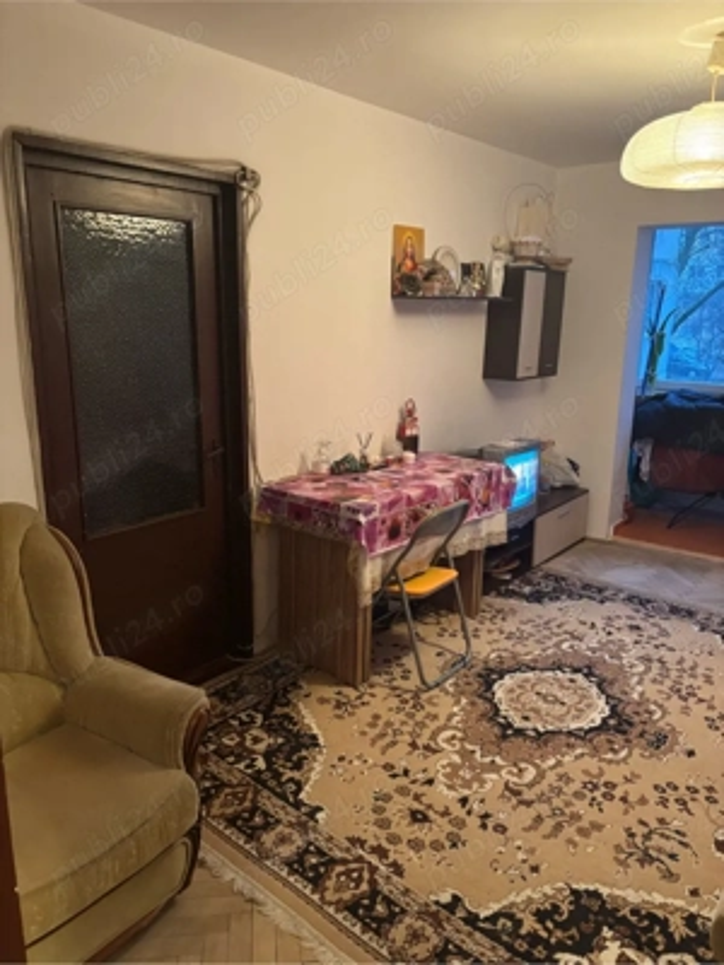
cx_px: 362
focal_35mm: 26
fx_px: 725
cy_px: 482
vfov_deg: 67.3
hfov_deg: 53.1
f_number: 1.6
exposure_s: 1/33
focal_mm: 5.96
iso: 500
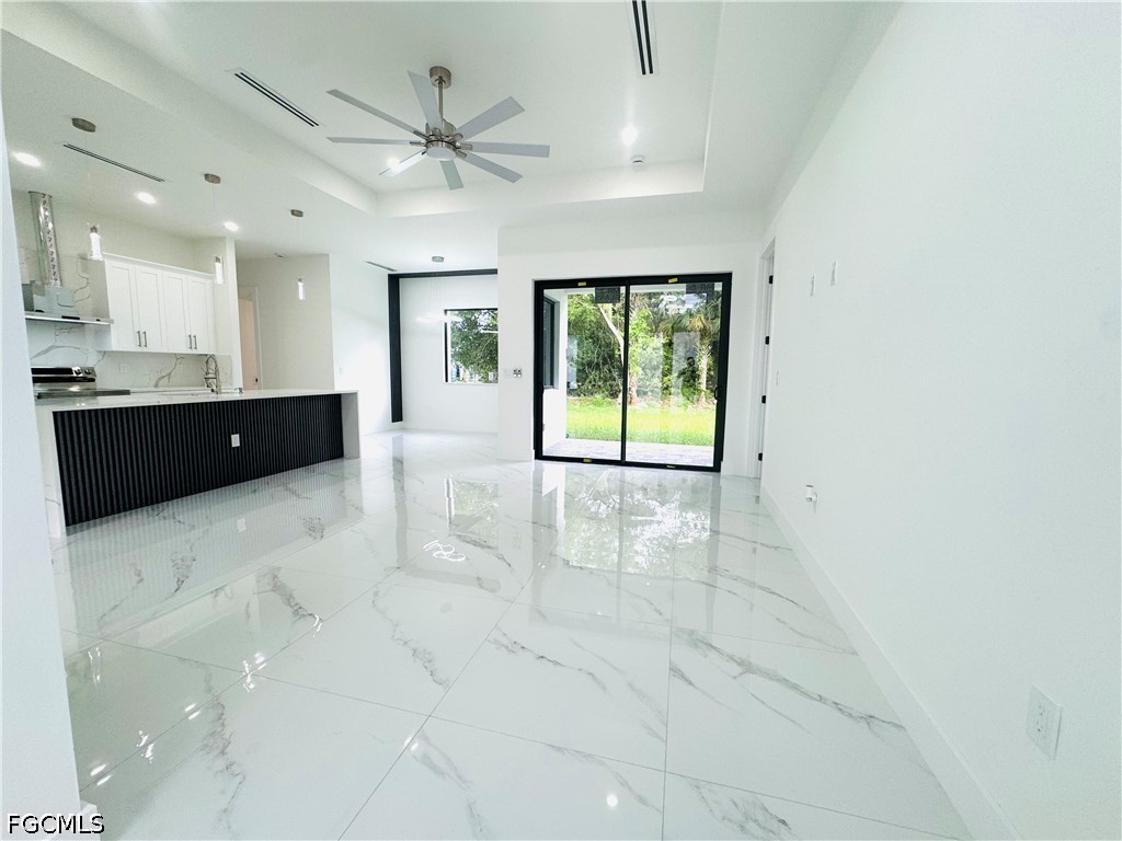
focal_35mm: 14
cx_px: 561
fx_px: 454
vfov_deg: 85.7
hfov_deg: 102.1
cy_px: 420
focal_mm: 2.22
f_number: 2.2
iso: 100
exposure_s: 1/120
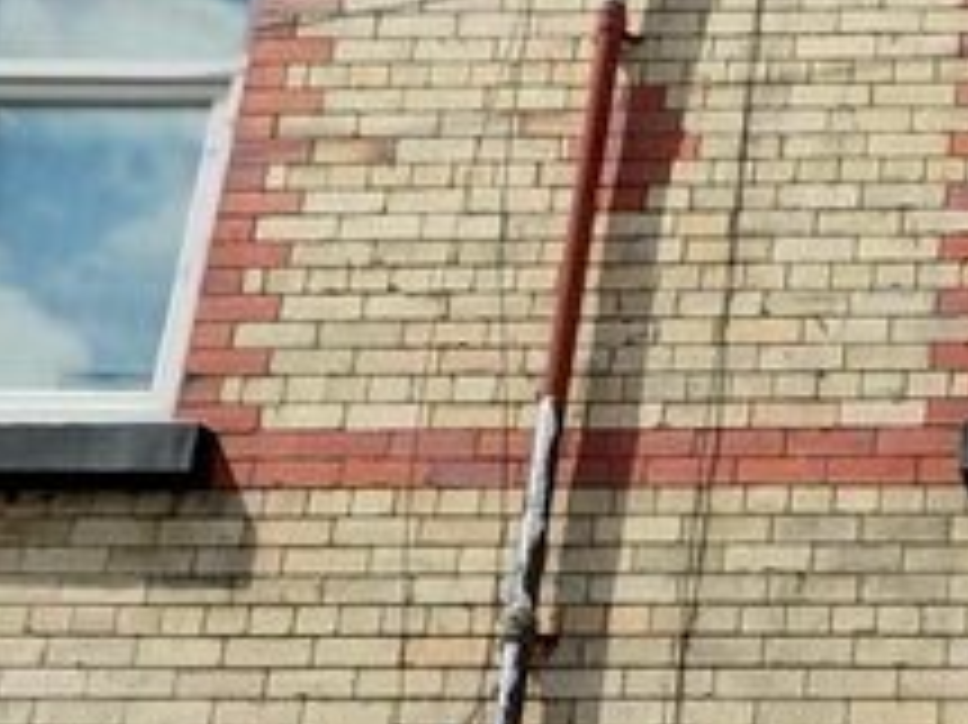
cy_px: 960
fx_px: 2096
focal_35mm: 75
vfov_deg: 18.2
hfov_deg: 22.5
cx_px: 1351
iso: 80
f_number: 3.1
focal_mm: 4
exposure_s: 1/1250
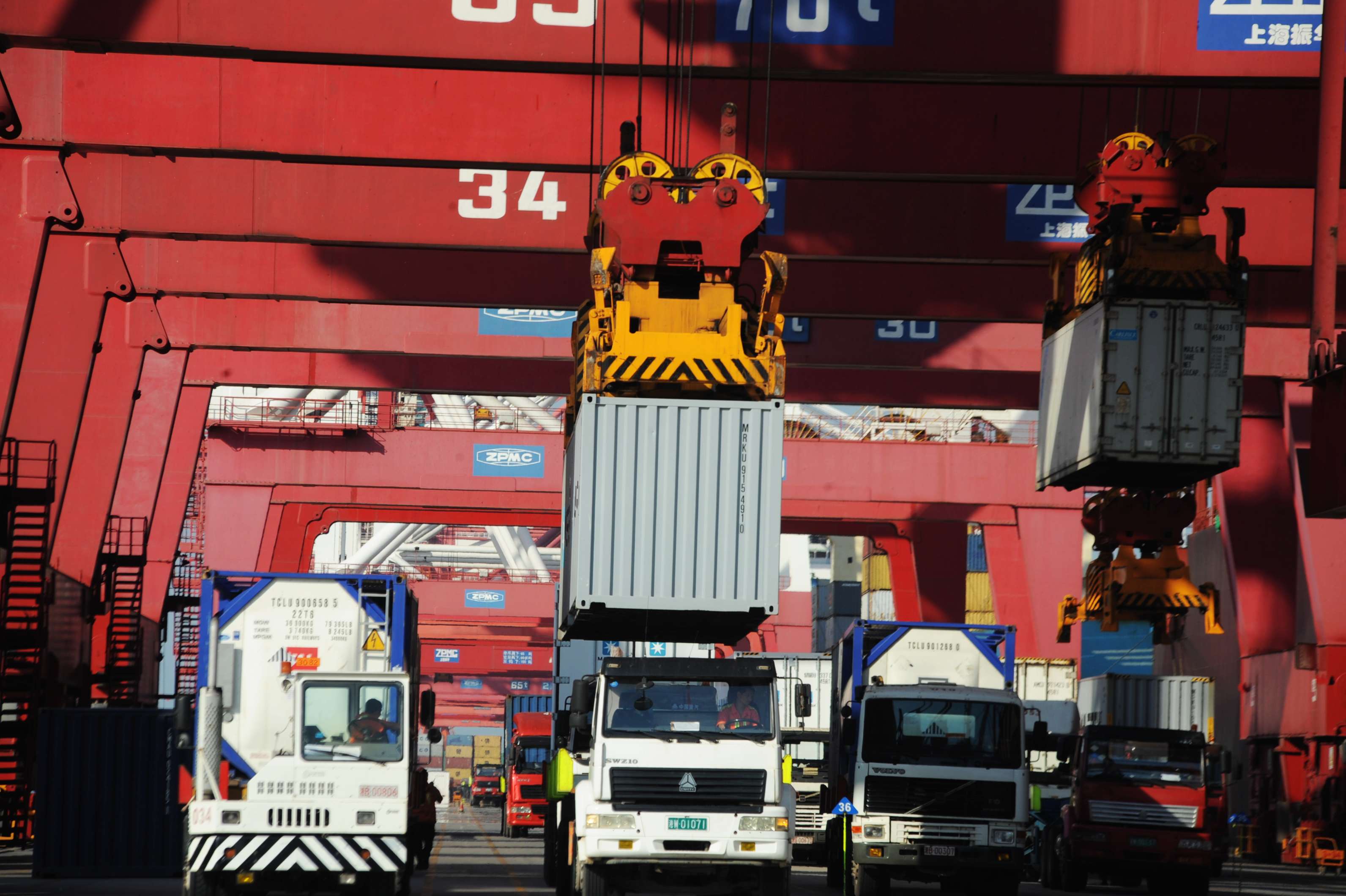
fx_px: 7474
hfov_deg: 10.3
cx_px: 673
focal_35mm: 200
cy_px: 448
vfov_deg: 6.9
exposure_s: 1/400
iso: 200
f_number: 10
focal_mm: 200
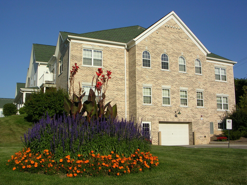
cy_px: 92
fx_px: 271
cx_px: 124
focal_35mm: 38
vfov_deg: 37.7
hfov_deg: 49.0
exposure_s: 1/536
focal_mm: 5.8
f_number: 5.6
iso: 50
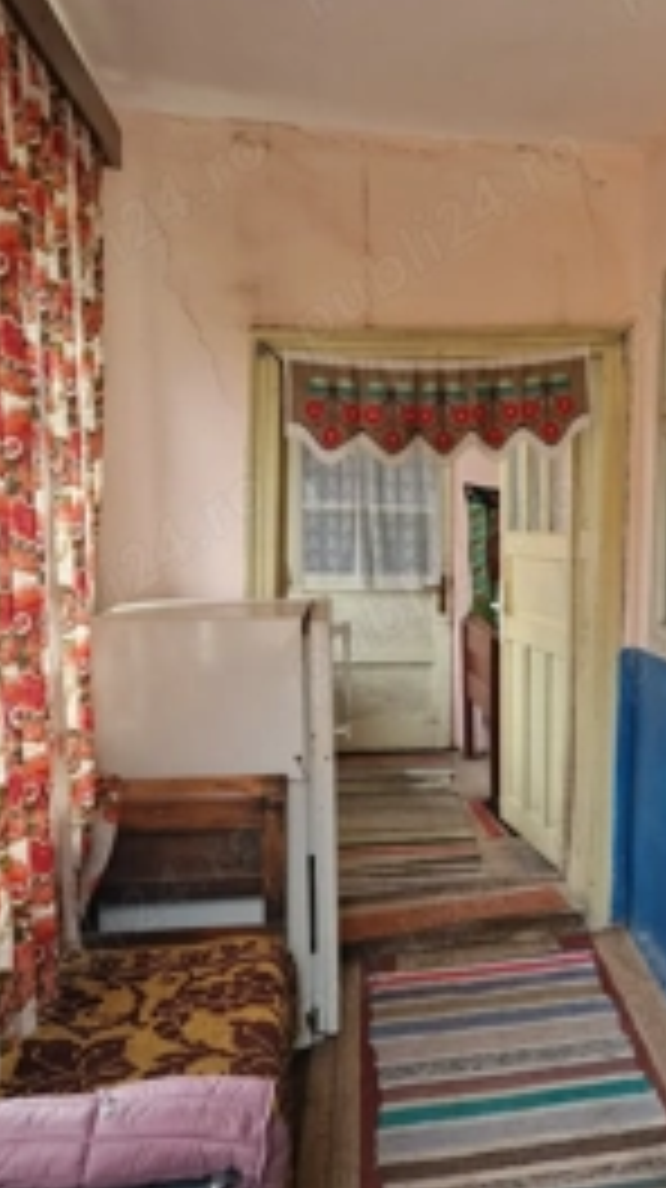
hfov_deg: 29.9
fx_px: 1196
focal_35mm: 38
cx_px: 594
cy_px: 657
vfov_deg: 52.7
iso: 200
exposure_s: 1/180
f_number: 1.8
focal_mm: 5.4
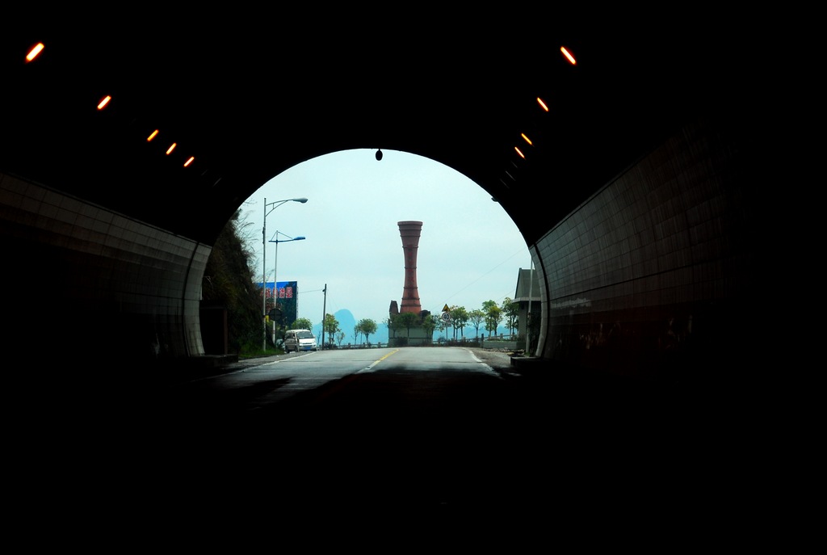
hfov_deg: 21.9
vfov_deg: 14.8
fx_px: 2140
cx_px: 414
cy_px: 278
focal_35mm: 93
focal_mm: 62
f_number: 5.3
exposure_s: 1/180
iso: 200
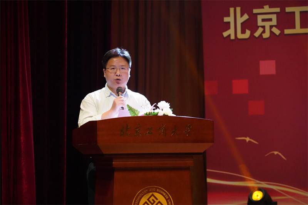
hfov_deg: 19.5
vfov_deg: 13.0
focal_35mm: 105
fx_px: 898
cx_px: 154
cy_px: 102
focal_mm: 105
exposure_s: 1/2000
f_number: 4
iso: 12800
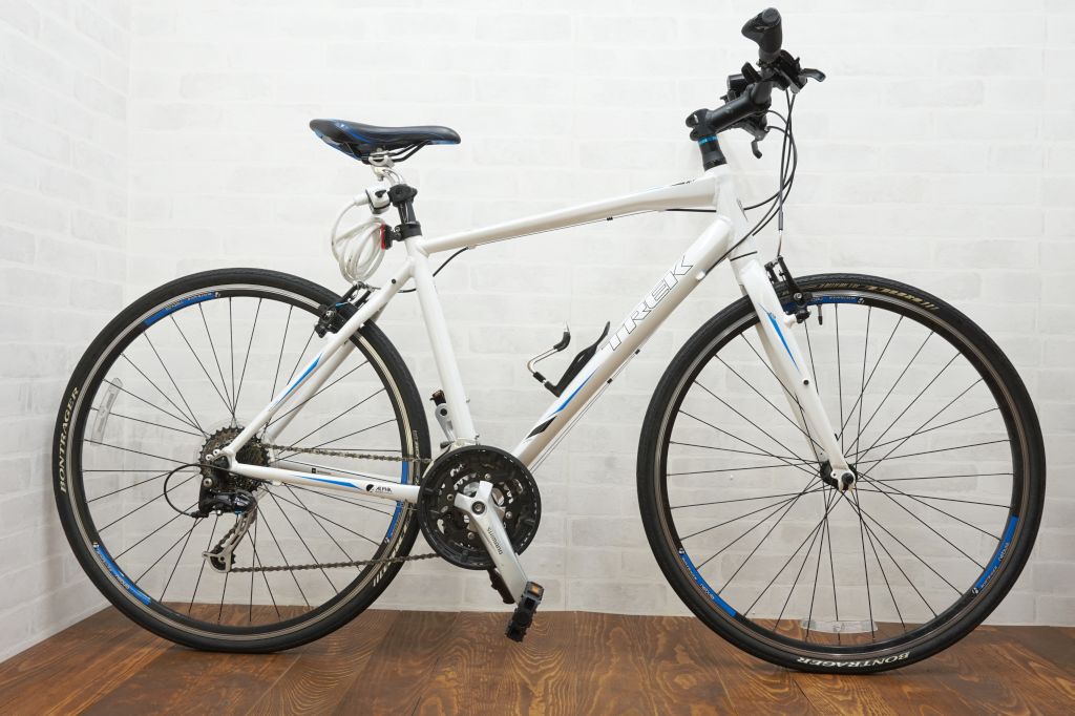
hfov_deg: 61.9
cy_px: 358
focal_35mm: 30
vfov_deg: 43.6
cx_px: 538
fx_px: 895
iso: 250
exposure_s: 1/10
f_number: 11
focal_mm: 20
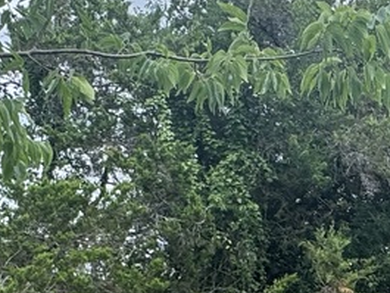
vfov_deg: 17.9
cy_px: 400
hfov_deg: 24.8
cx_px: 358
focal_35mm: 76
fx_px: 857
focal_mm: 2.22
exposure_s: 1/390
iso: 40
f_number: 2.2
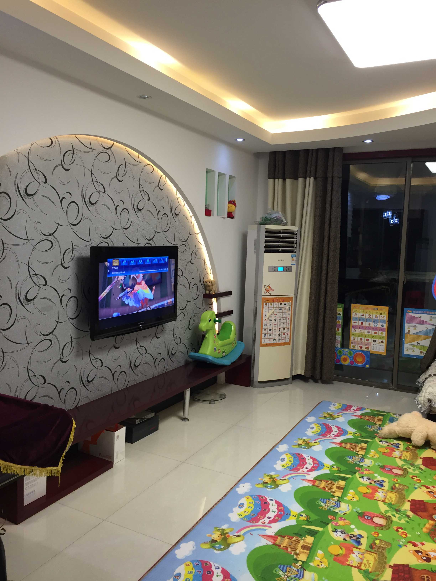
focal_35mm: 29
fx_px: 487
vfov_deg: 61.7
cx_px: 218
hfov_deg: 48.2
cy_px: 290
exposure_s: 1/33
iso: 100
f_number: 2.2
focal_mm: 4.15
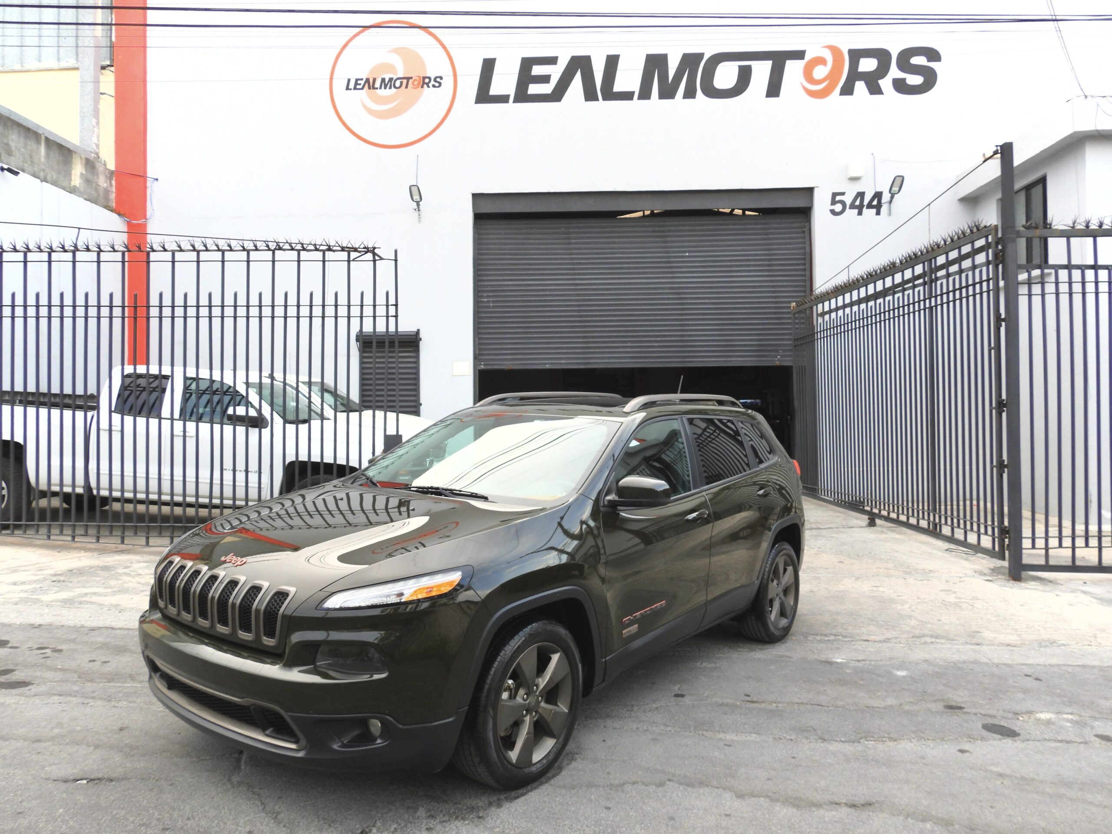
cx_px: 556
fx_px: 771
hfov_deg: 71.6
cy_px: 417
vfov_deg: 56.8
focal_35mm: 24
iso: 100
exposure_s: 1/100
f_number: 4
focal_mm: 4.3
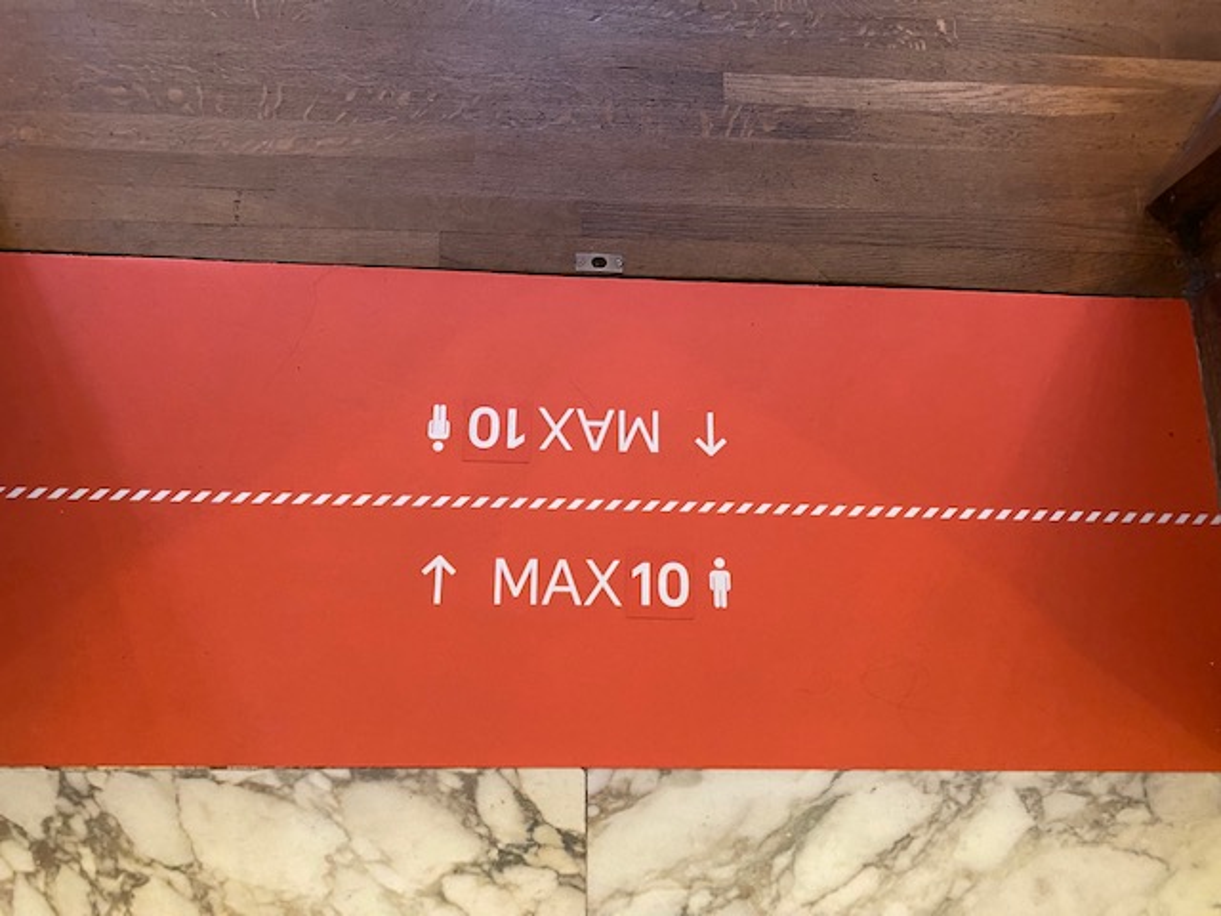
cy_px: 458
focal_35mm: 26
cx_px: 610
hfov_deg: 67.3
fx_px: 917
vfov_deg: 53.1
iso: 500
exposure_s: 1/25
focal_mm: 4.25
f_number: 1.8
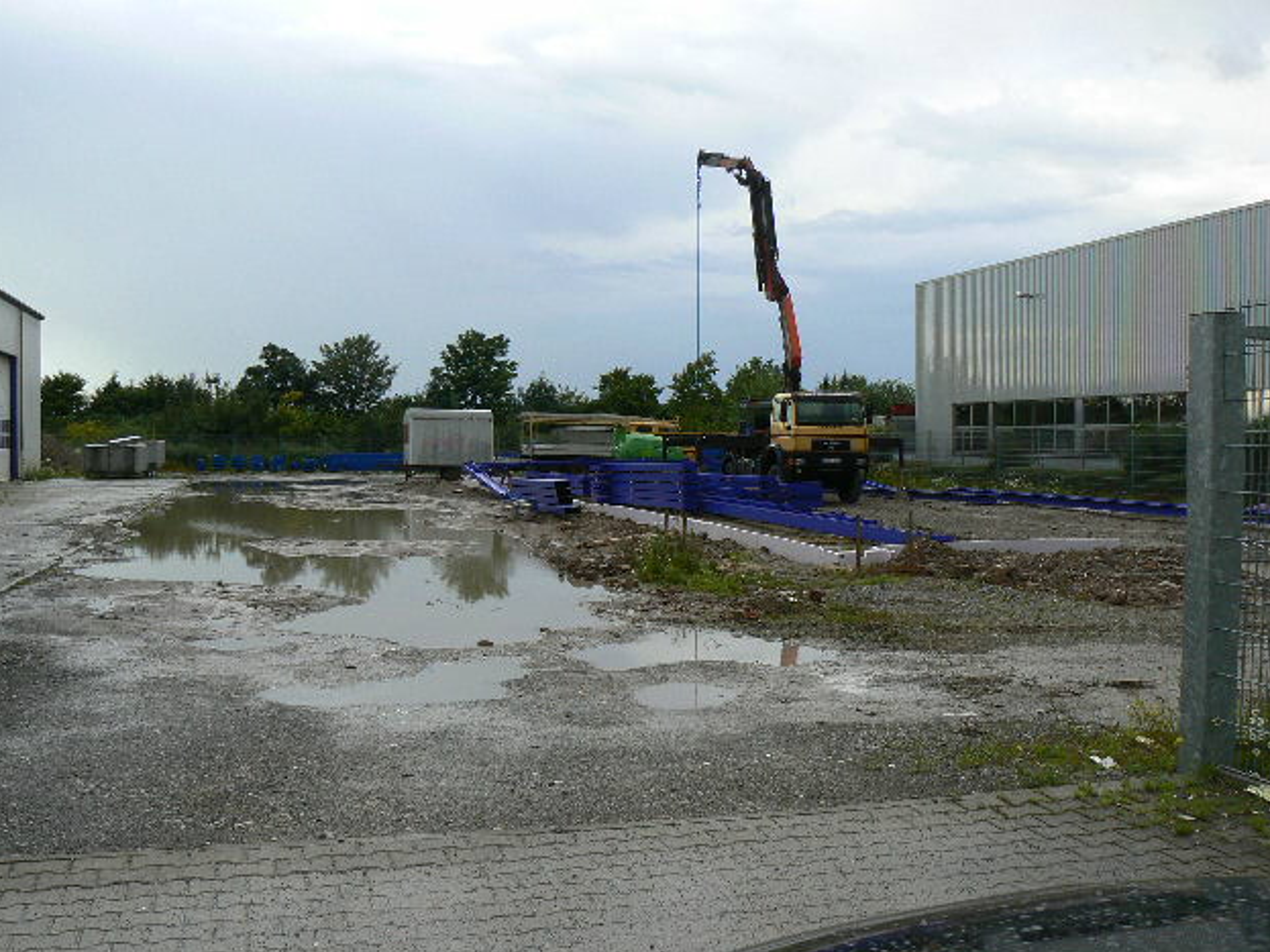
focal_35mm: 37
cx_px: 638
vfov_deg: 38.7
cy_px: 487
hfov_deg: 50.1
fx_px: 1357
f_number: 5.6
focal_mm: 6
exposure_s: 1/250
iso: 80
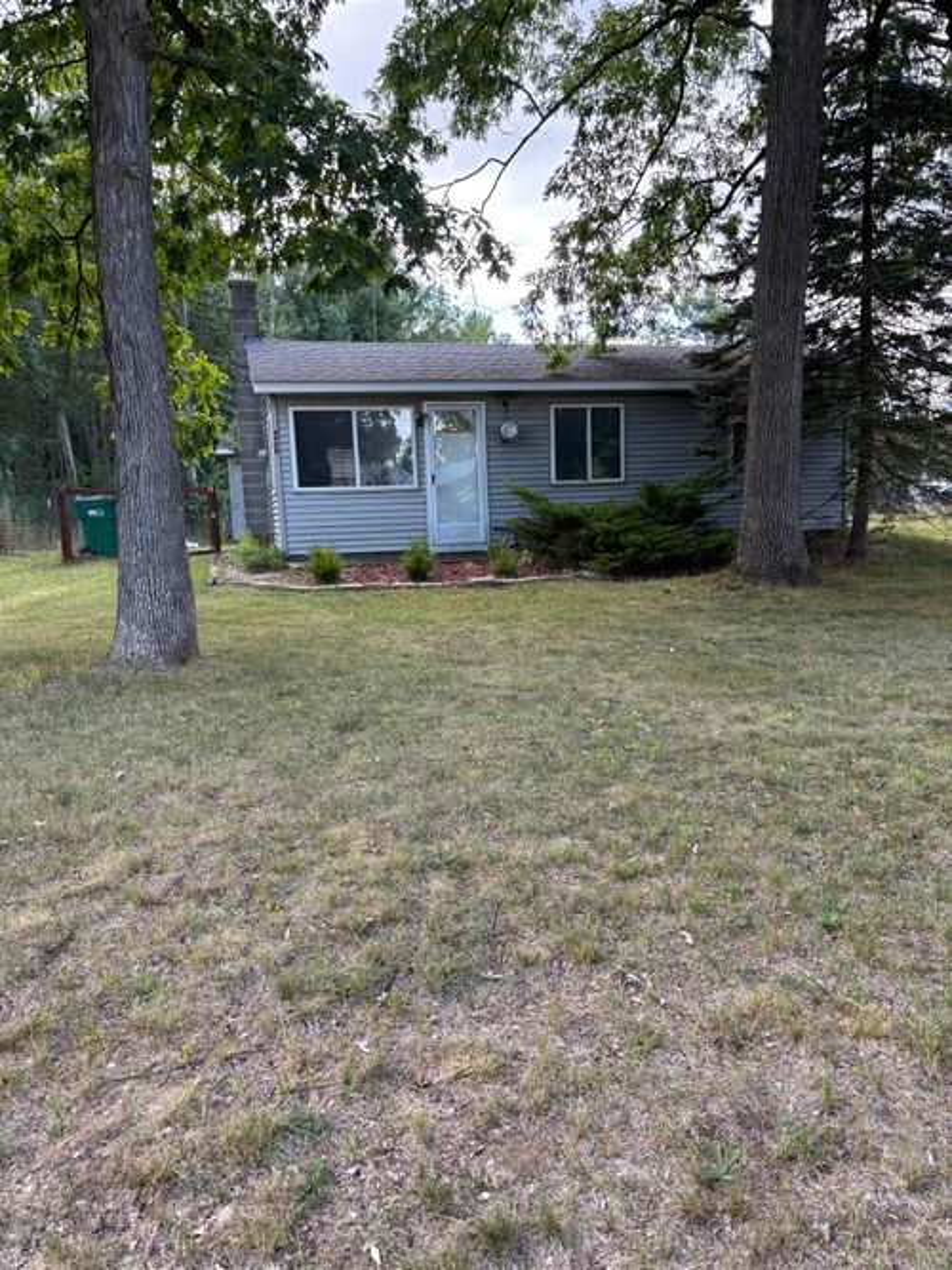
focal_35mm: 26
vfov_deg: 67.3
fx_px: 954
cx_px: 476
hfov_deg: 53.0
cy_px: 635
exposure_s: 1/167
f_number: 1.6
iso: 50
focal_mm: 5.96
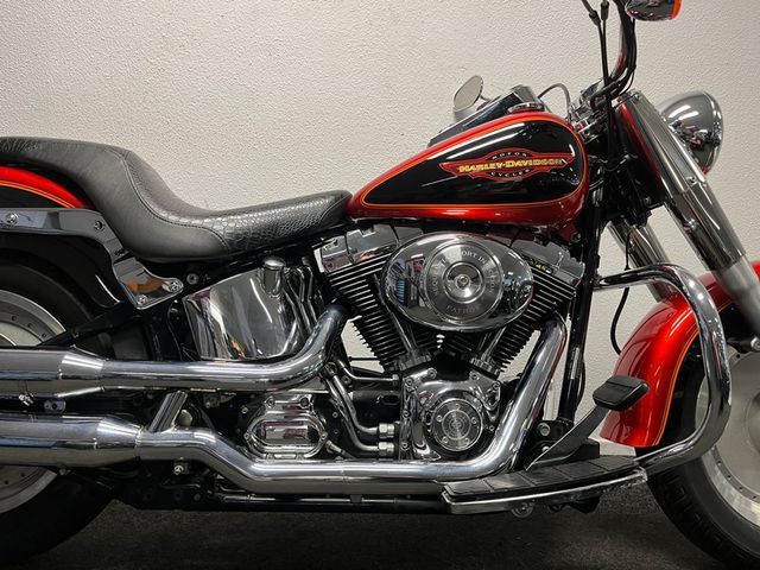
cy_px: 285
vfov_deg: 53.1
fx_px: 571
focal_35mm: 26
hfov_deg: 67.3
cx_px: 380
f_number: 1.6
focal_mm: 5.1
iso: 100
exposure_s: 1/50
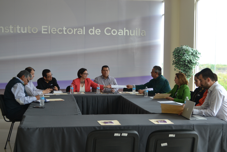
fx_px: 322
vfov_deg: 26.5
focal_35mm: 51
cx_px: 114
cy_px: 76
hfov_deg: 38.9
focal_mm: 34
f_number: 5.6
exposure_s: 1/125
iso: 280
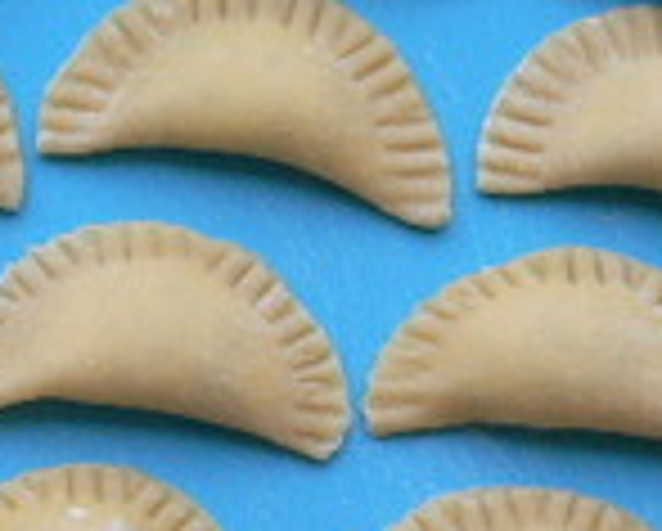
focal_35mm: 116
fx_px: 2276
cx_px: 230
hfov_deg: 16.5
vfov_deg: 13.3
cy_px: 376
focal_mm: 5.8
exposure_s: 1/30
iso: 100
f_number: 2.8
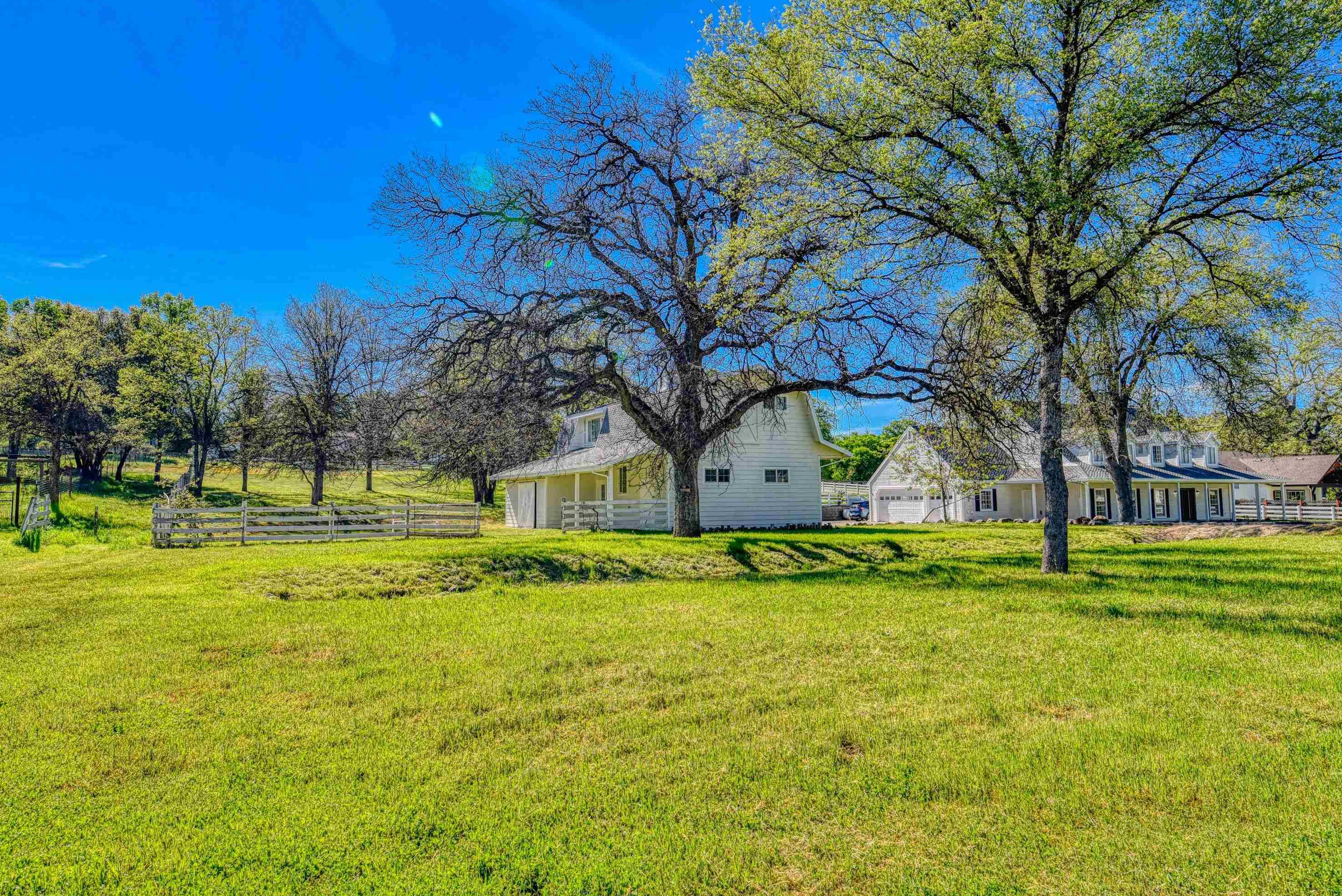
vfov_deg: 53.2
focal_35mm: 24
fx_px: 895
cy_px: 433
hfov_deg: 73.7
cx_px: 663
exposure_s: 1/320
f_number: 9
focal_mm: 23
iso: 200
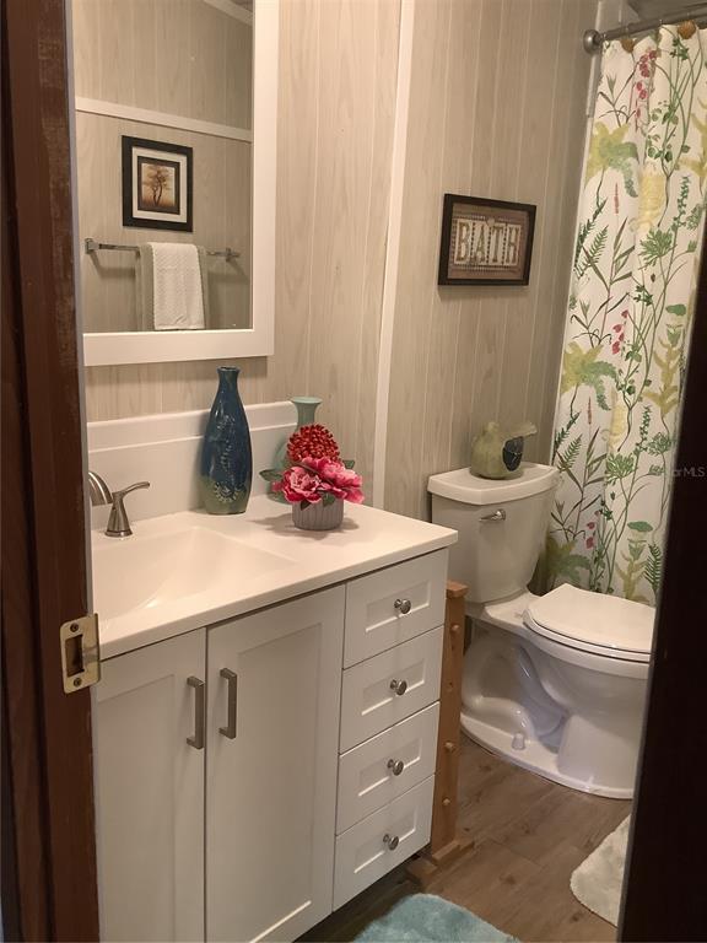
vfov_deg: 58.4
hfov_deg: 45.4
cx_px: 354
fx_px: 844
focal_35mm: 31
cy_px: 472
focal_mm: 3.3
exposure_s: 1/50
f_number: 2.4
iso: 200
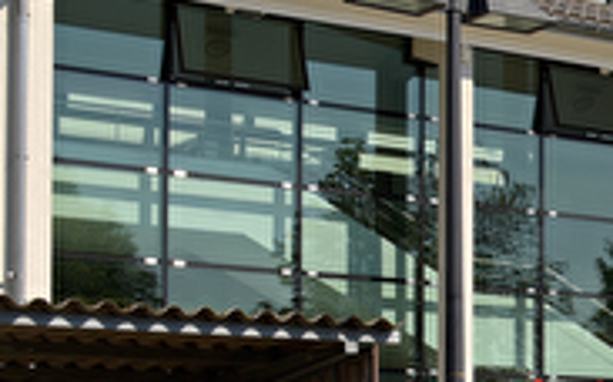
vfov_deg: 12.2
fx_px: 1786
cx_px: 871
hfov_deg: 17.8
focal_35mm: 107
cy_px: 251
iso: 100
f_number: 10
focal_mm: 32
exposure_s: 1/250
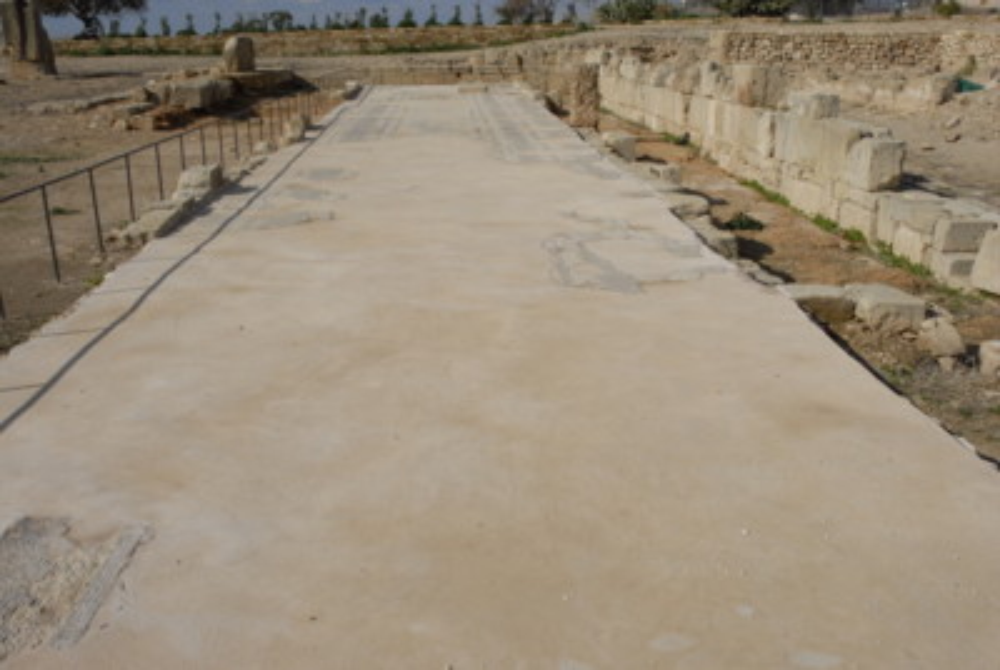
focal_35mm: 36
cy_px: 335
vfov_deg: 37.0
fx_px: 1001
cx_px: 500
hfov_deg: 53.1
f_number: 10
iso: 100
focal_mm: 24
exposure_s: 1/320
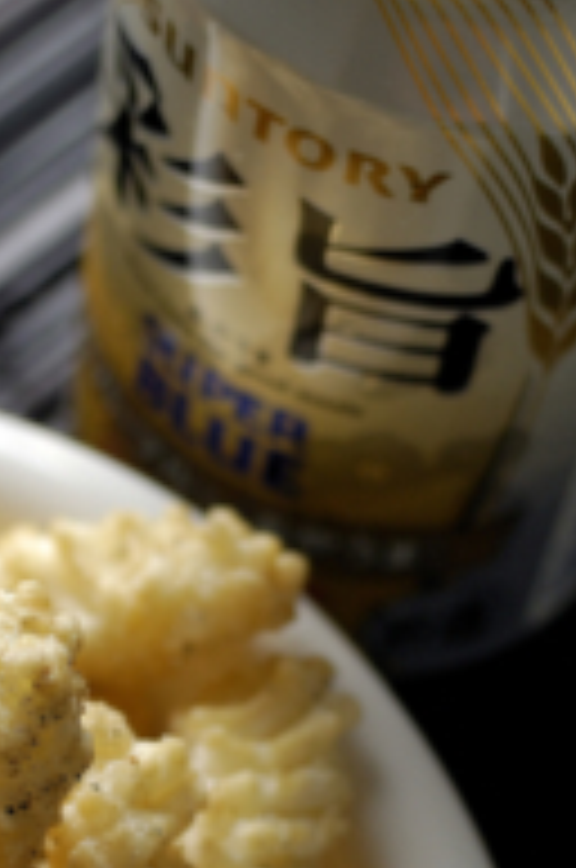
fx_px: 3283
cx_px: -122
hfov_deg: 9.9
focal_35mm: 136
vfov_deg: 14.7
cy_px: 931
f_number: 4
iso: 200
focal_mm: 35
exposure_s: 1/60
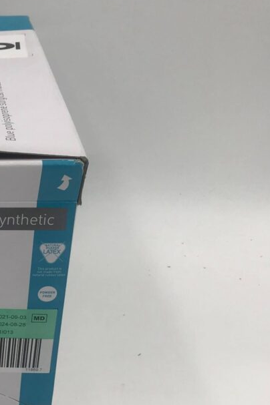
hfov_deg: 19.9
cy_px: 296
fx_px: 721
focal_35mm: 64
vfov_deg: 31.0
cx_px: -56
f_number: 1.8
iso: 20
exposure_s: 1/222
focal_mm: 3.99
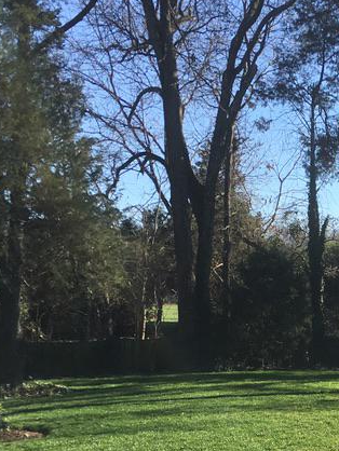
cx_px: 399
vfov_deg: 26.5
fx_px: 926
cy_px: 401
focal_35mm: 71
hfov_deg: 19.6
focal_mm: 4.15
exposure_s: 1/810
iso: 25
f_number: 2.2
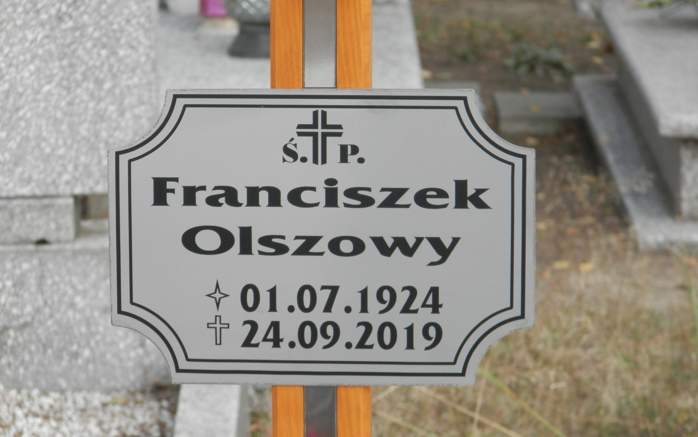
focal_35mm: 195
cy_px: 261
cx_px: 355
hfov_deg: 10.7
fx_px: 3709
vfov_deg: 6.7
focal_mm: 32.1
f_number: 5.1
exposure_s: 1/125
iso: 200
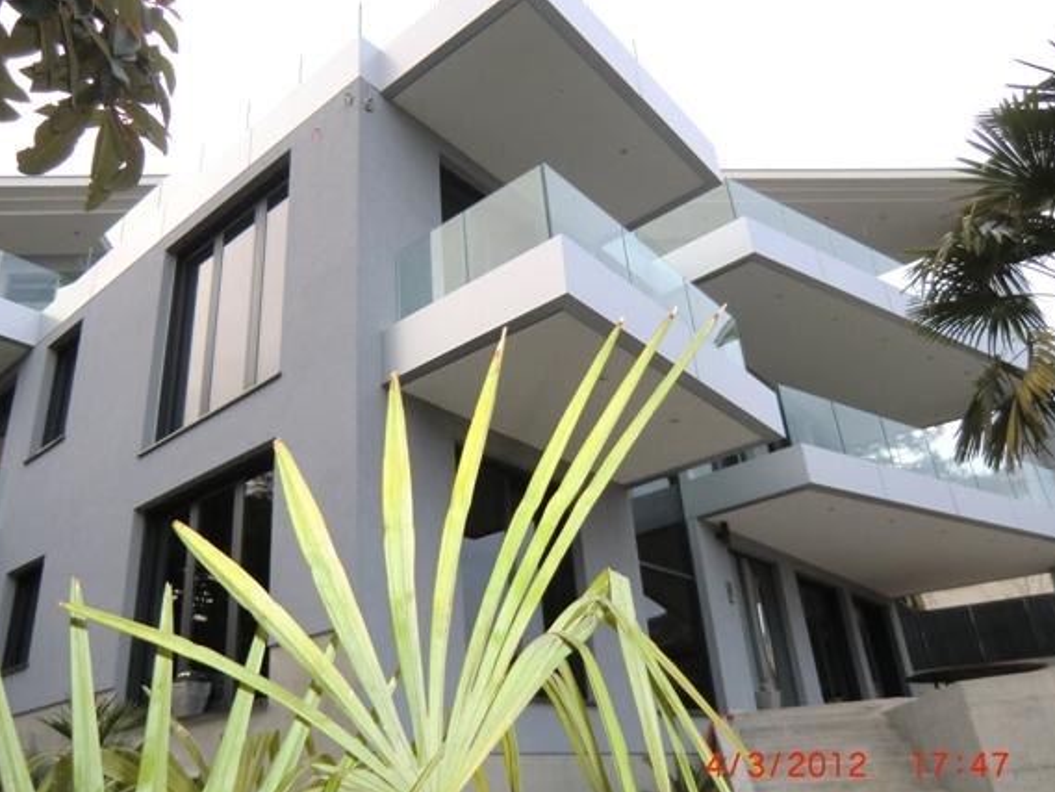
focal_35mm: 27
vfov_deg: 51.4
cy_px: 410
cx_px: 489
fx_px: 823
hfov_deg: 65.2
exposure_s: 1/60
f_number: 3.2
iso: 320
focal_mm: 4.3
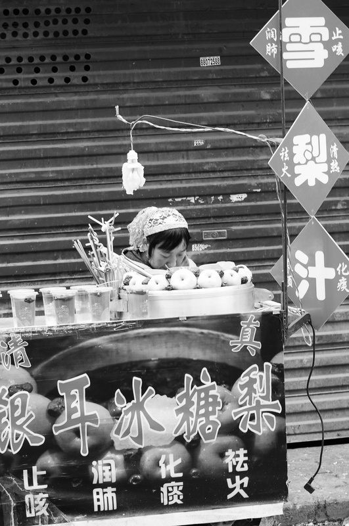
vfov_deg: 19.5
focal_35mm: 105
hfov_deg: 13.0
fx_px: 1531
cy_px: 263
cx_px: 174
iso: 200
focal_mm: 70
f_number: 5
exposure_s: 1/10
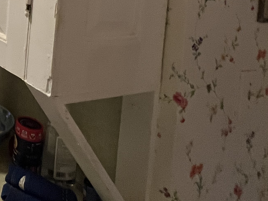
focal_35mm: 40
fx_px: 310
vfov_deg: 29.0
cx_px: -94
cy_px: -63
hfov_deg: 32.5
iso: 320
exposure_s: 1/60
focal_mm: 1.57
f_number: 1.8
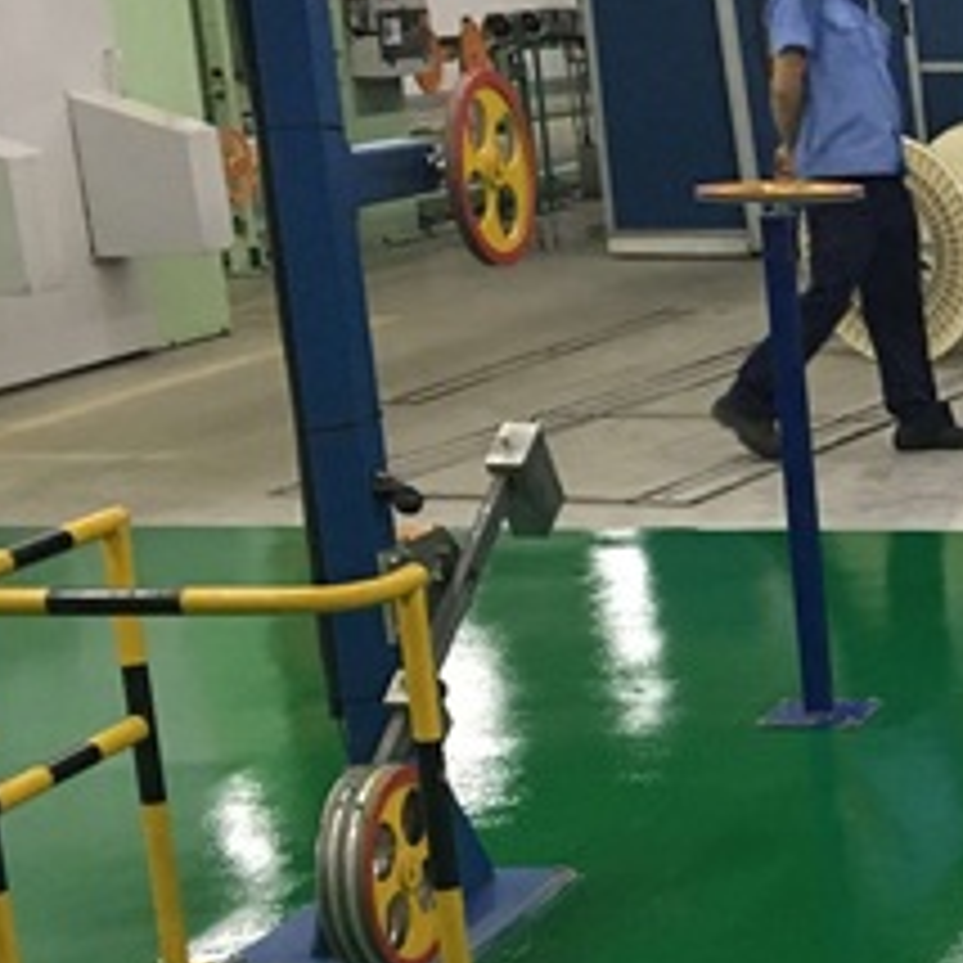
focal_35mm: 96
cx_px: 1670
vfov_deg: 17.9
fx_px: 3022
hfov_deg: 15.8
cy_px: 819
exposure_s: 1/33
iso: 160
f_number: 2.2
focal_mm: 4.15
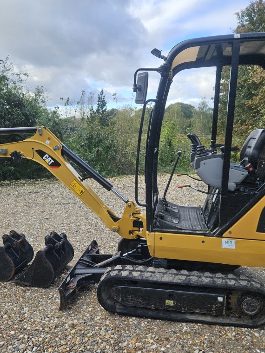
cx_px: 120
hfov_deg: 45.4
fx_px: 316
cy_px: 176
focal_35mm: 31
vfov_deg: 58.4
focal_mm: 5.4
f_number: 1.8
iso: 100
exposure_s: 1/2000
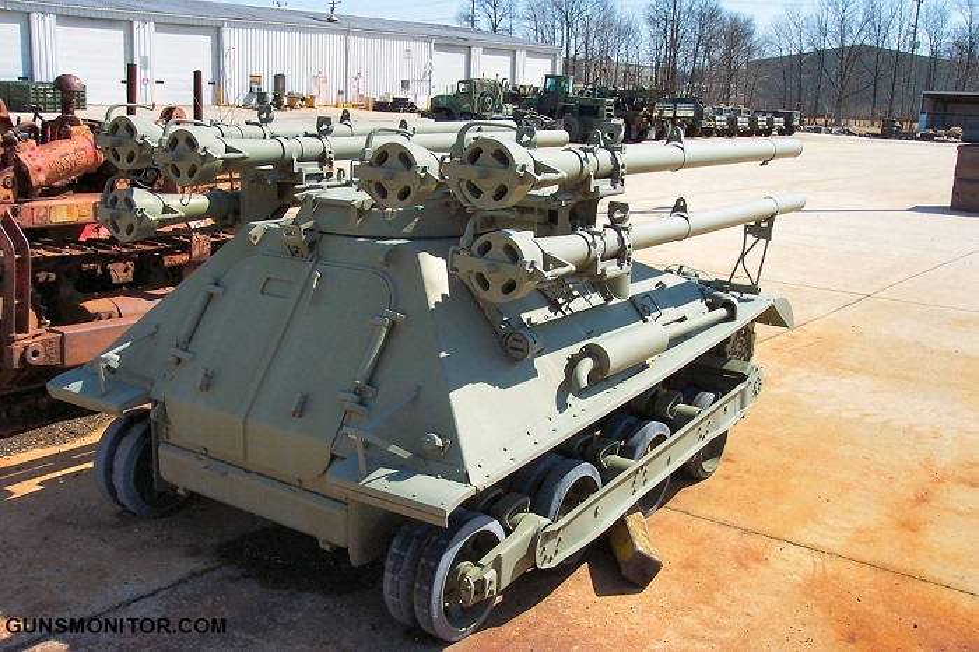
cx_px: 490
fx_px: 1033
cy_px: 326
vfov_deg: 35.0
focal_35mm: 38
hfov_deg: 50.7
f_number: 4.8
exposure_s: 1/500
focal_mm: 8
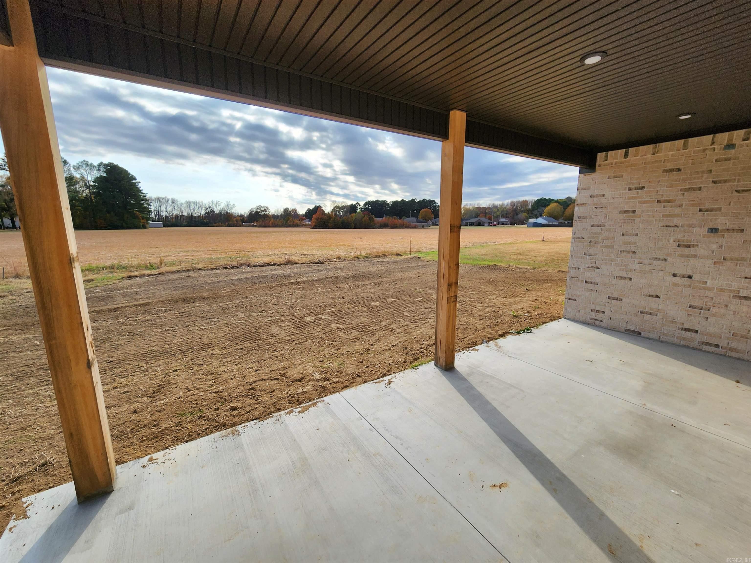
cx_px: 376
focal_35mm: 13
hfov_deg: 106.2
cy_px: 282
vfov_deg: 89.9
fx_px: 282
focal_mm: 2.2
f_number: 2.2
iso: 50
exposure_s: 1/1994
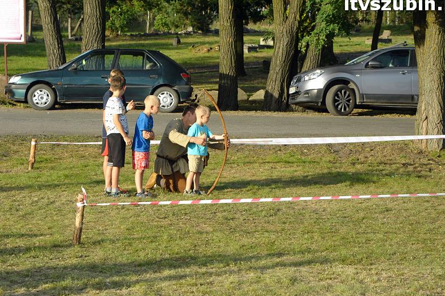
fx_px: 1407
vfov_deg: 12.0
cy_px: 147
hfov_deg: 18.0
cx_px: 231
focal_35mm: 114
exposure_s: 1/1000
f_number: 8
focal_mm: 70
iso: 800
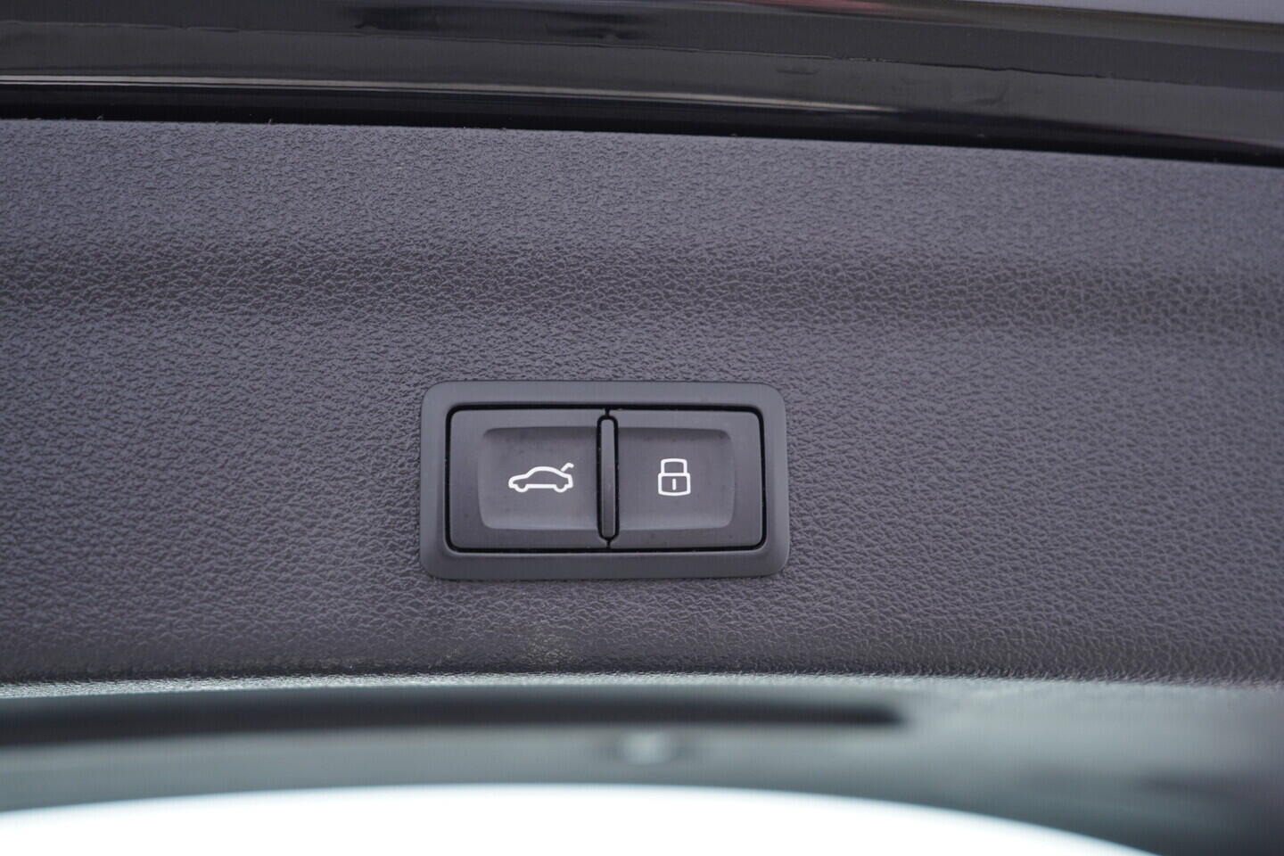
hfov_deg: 53.1
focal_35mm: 36
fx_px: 1284
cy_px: 428
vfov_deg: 36.9
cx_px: 642
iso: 200
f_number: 2.8
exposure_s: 1/40
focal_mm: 24
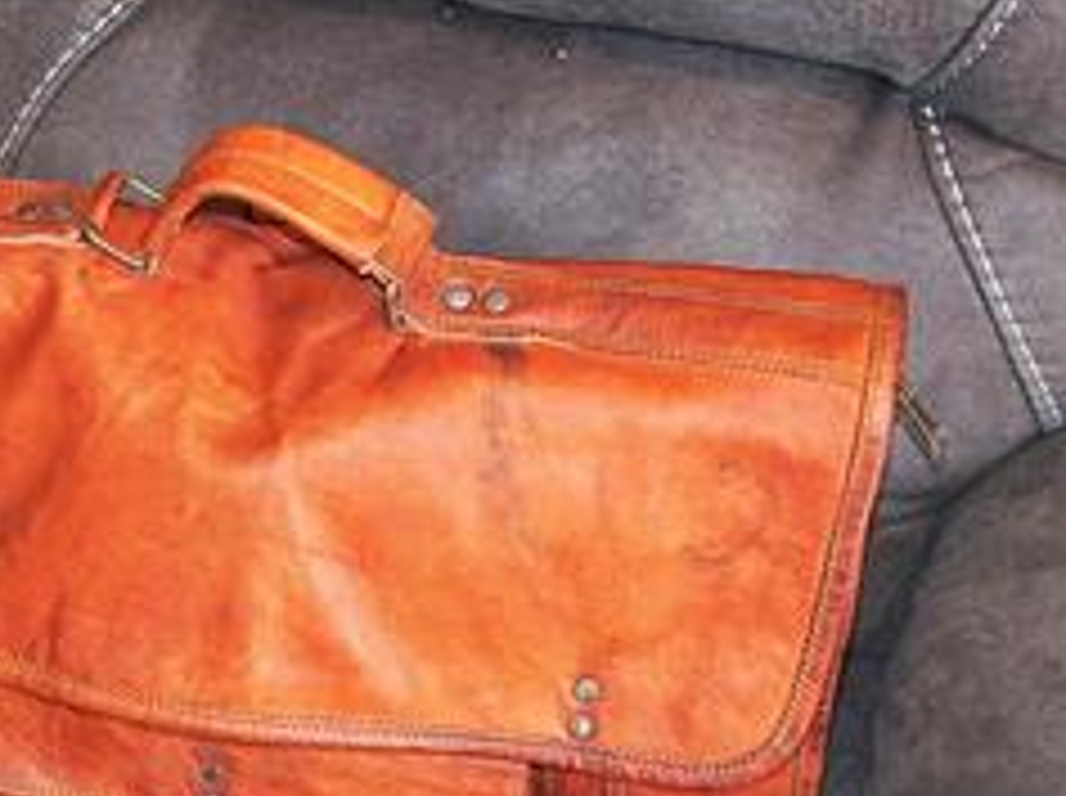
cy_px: 486
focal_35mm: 71
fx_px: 2183
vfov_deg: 20.6
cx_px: 180
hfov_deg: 26.8
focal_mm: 9
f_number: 2.8
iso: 400
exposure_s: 1/40
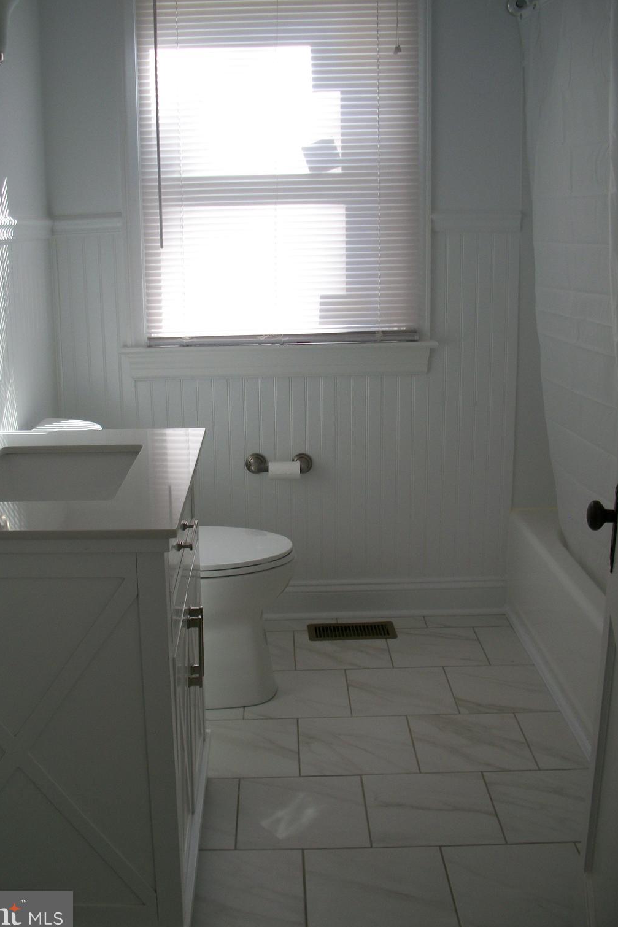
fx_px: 953
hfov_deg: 35.9
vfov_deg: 51.9
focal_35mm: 37
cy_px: 470
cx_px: 273
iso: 80
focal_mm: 6.3
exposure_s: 1/60
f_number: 3.1
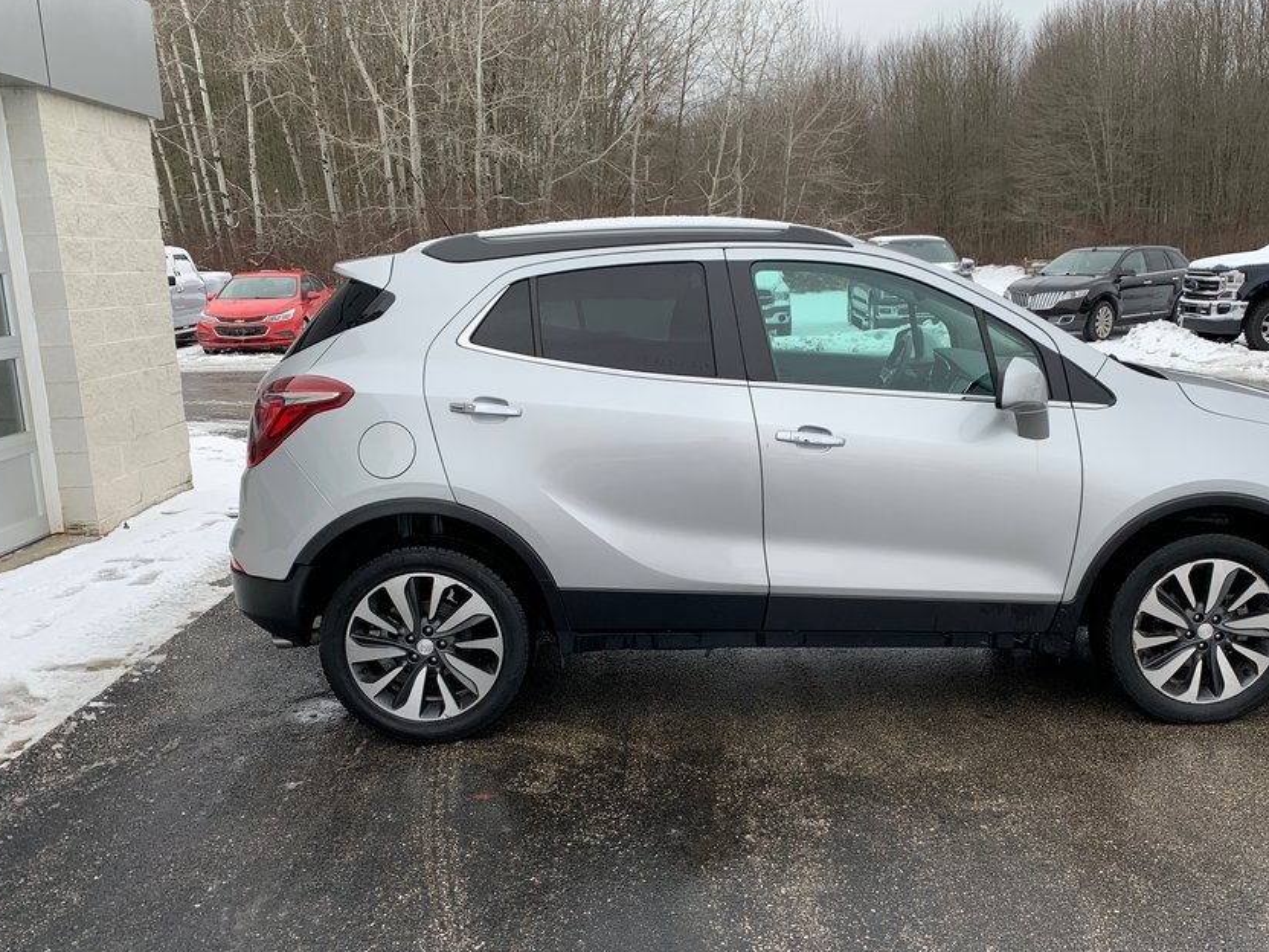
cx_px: 760
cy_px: 520
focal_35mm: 32
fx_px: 1173
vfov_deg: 44.1
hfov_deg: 56.4
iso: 25
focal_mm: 4.25
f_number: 1.8
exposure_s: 1/465
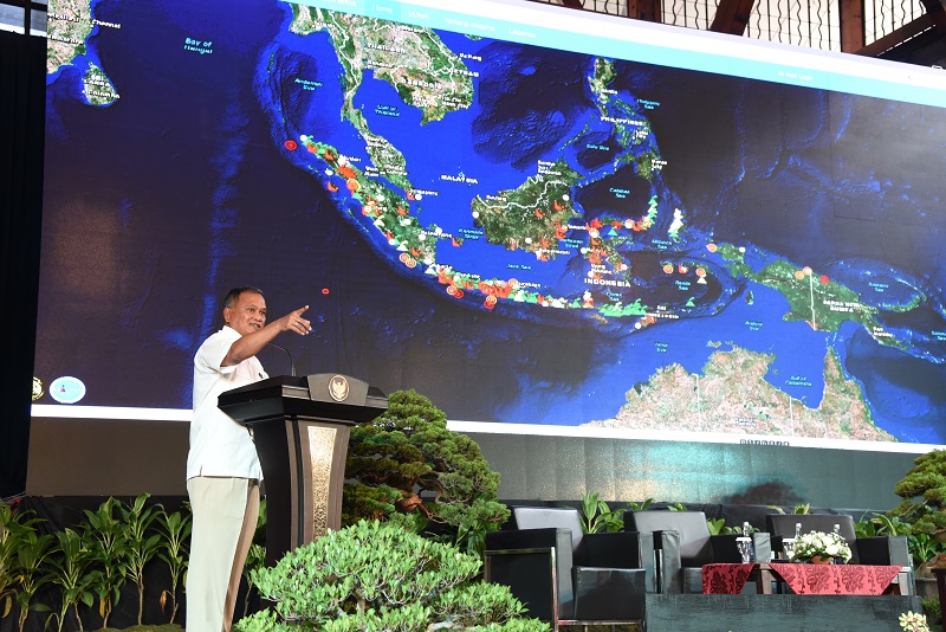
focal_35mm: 52
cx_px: 473
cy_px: 316
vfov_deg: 26.0
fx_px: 1367
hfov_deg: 38.2
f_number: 5
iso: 1600
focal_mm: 52
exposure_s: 1/100
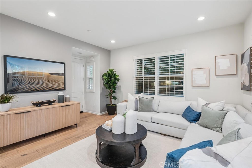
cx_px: 126
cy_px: 84
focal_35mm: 16
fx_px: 112
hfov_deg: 96.8
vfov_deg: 73.7
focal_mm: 16
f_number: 9
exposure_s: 1/2.5
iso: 400
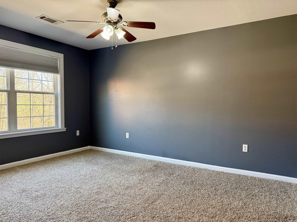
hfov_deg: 71.6
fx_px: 206
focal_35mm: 24
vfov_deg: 56.8
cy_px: 111
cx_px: 148
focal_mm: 6.76
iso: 320
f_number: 1.78
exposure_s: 1/120
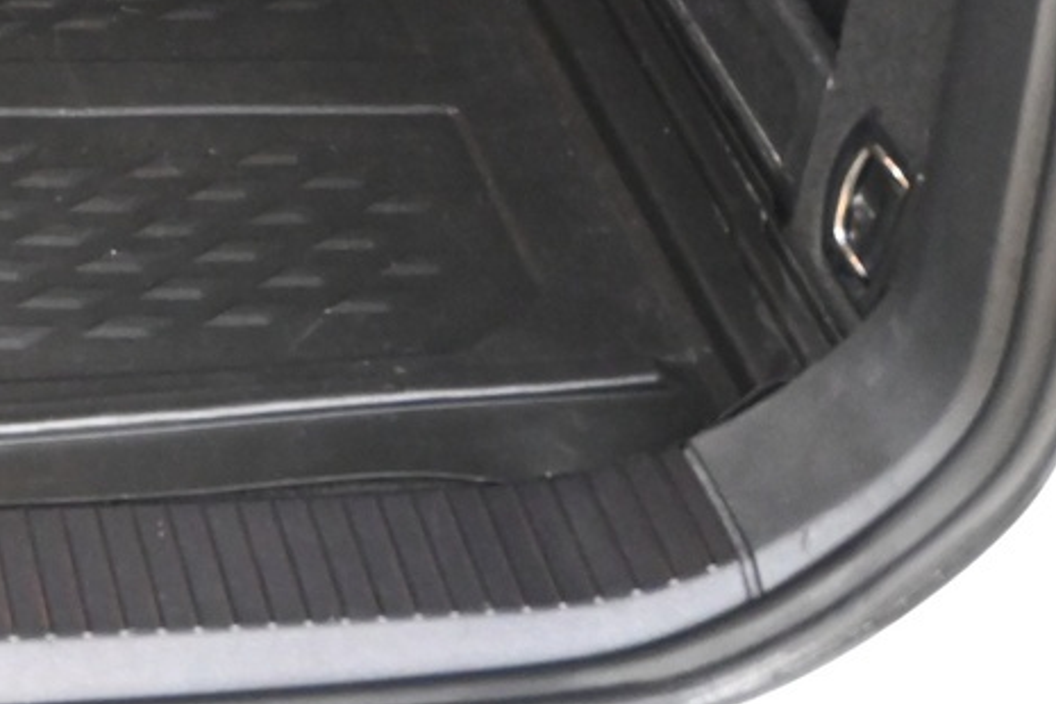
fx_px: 2988
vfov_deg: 12.4
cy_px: -509
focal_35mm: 102
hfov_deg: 17.9
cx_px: -525
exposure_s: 1/25
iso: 3200
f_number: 3.8
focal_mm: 19.5
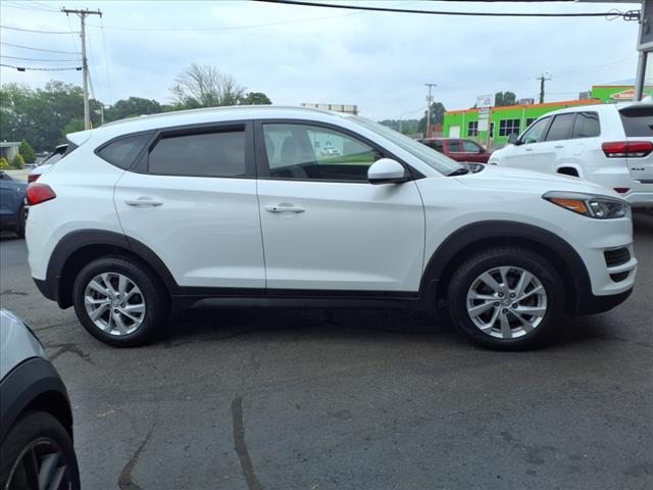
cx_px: 326
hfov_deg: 65.3
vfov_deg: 51.4
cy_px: 245
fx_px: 509
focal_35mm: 27
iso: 40
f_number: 1.9
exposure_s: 1/833
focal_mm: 3.58
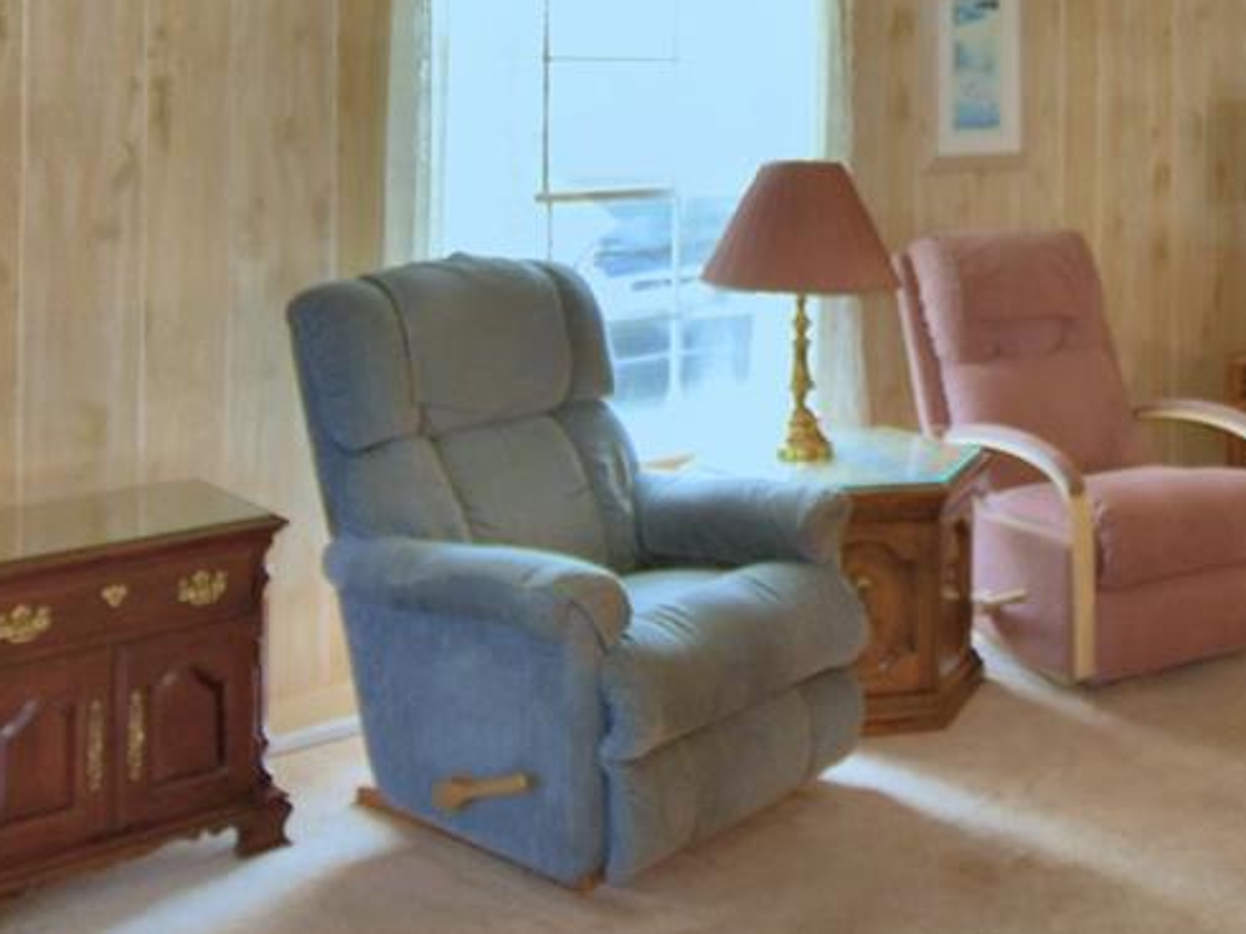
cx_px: 959
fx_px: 1691
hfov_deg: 39.2
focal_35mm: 47
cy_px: 48
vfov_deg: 29.3
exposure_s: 1/40
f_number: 4.5
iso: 200
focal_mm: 10
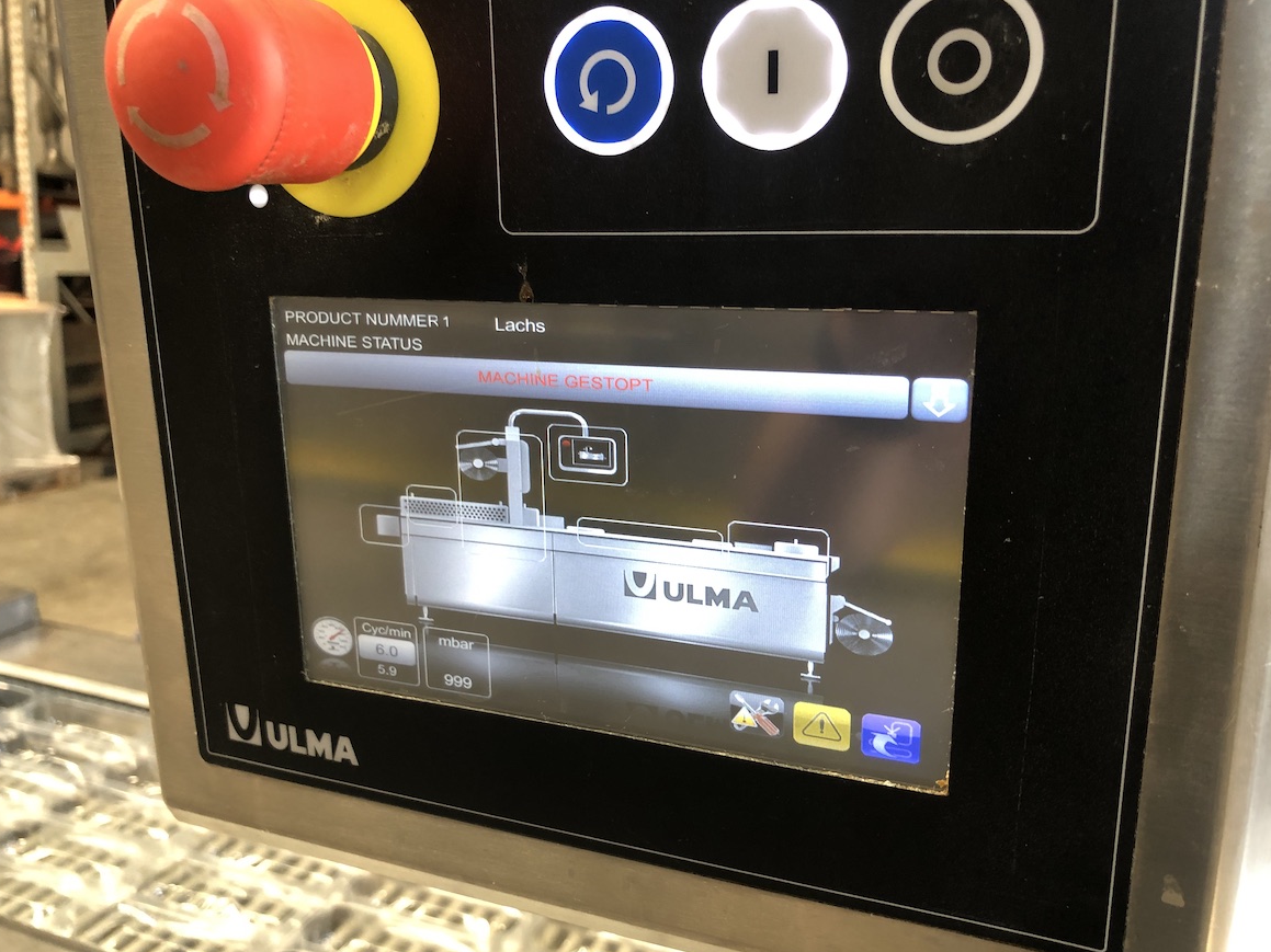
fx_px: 1065
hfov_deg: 61.7
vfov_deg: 48.2
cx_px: 642
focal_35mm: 29
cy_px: 491
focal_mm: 3.99
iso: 40
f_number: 1.8
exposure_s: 1/17
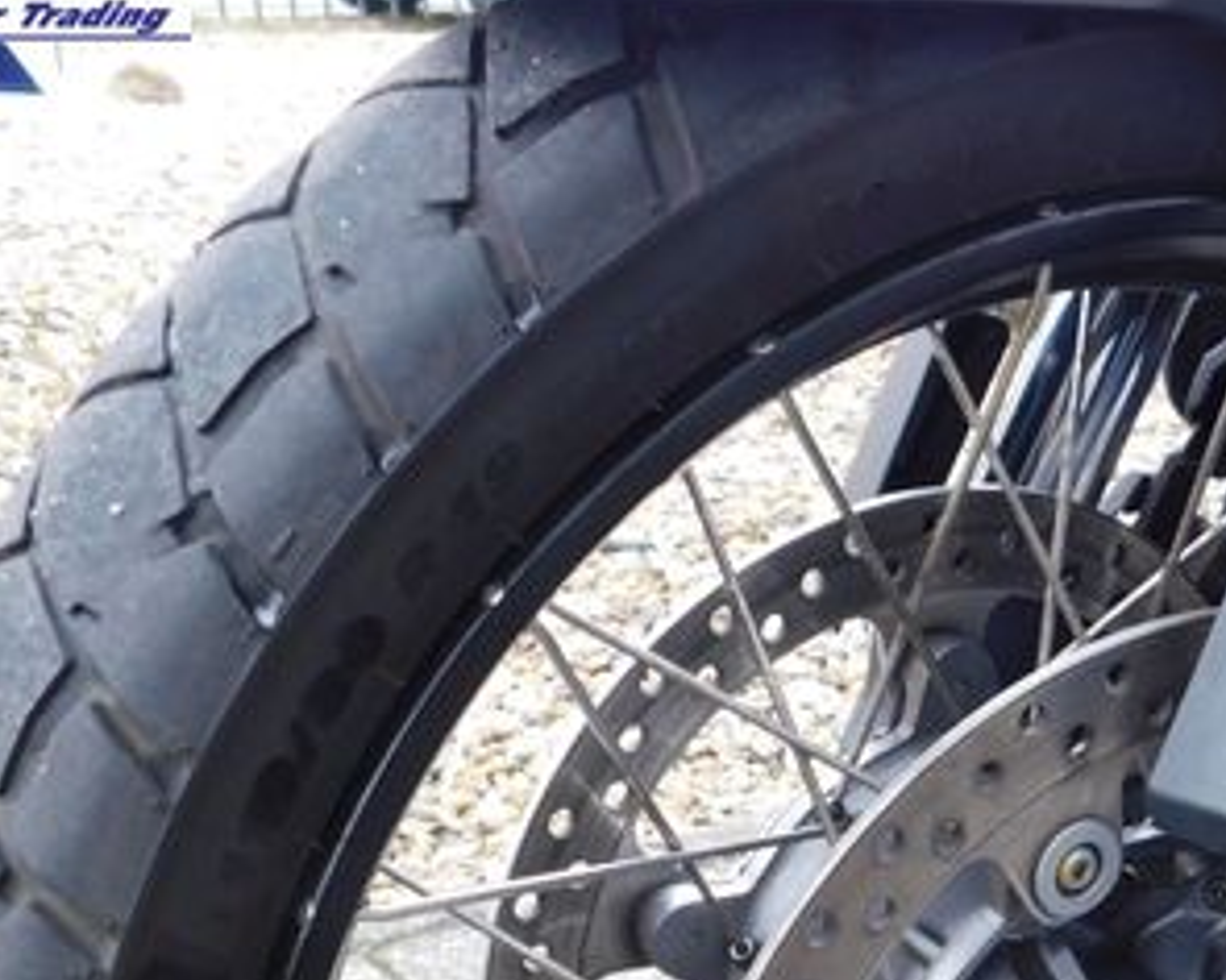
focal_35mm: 53
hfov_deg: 34.2
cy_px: 947
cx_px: 989
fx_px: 1923
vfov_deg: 27.2
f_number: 3.1
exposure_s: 1/50
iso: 125
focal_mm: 4.5
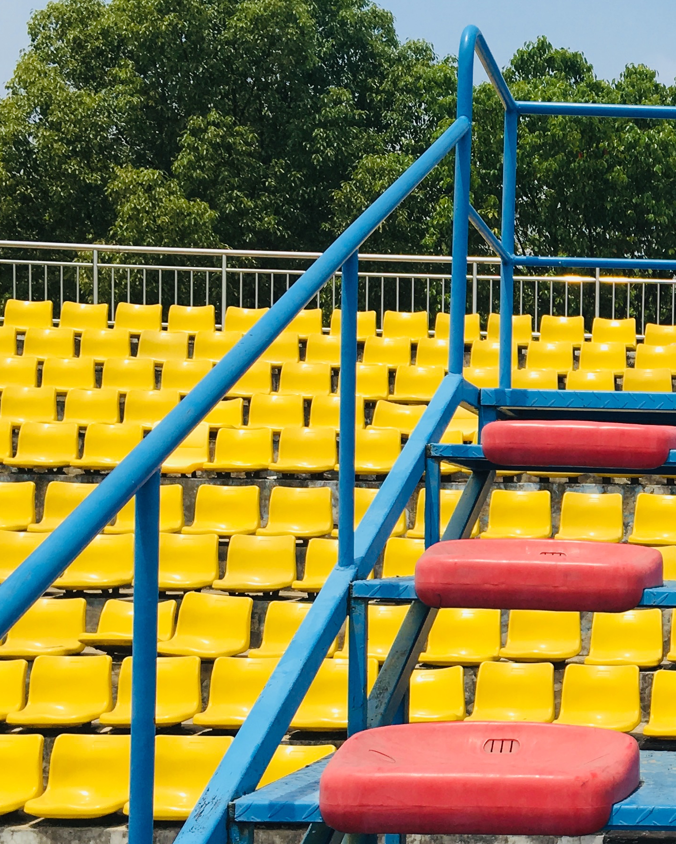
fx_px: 1600
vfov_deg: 29.2
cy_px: 612
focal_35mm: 64
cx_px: 837
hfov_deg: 21.9
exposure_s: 1/1748
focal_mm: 4.15
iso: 25
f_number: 2.2
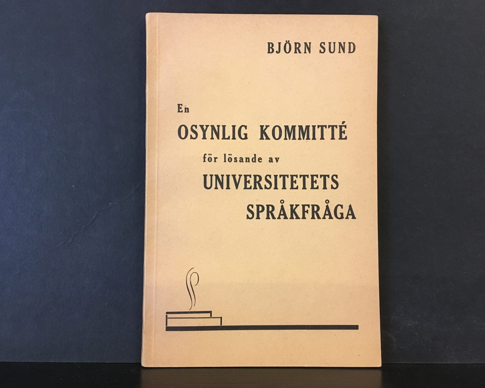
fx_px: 445
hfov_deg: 57.2
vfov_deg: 47.1
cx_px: 249
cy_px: 193
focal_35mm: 31
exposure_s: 1/25
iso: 200
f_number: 2.2
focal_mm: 4.15
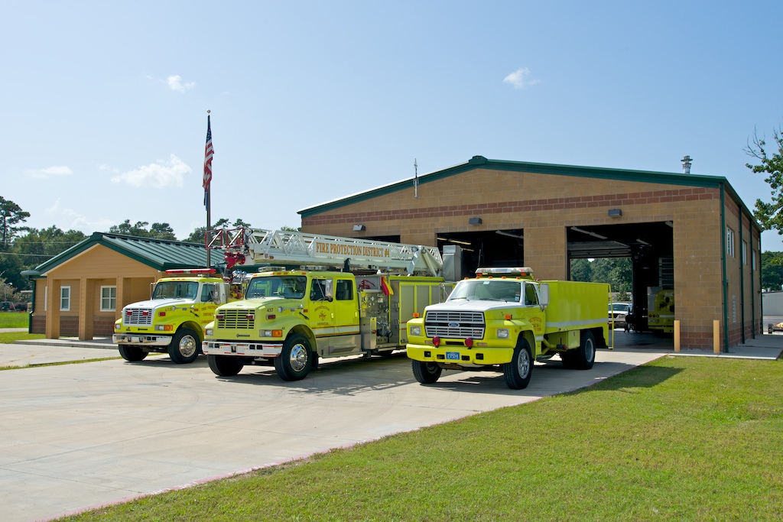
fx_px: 761
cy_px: 261
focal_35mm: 35
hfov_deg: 54.4
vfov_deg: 37.9
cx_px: 392
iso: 200
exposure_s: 1/400
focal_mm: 35
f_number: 11
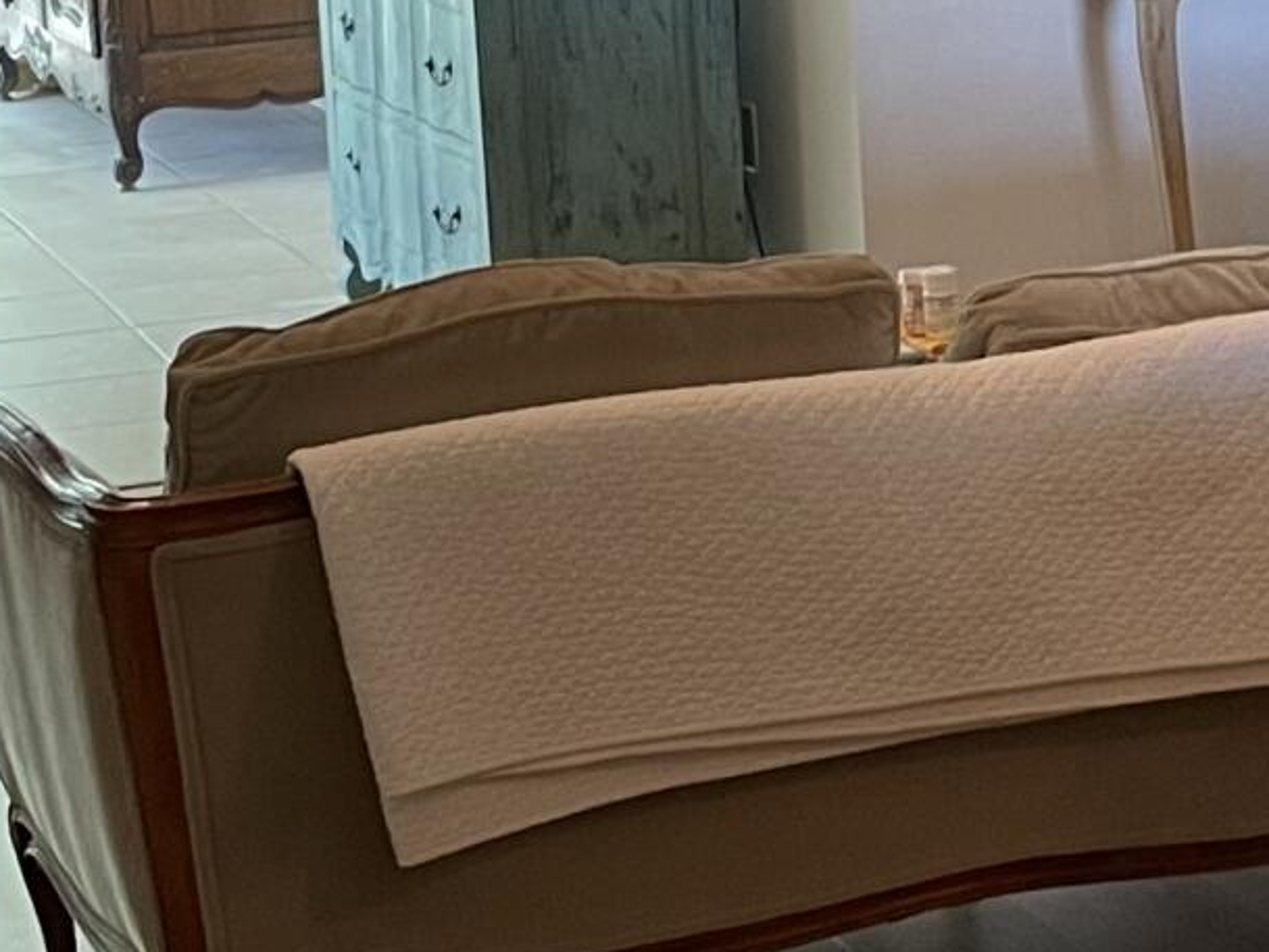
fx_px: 4693
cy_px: 37
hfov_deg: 14.9
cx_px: 1500
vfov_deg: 11.5
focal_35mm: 128
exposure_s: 1/60
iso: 160
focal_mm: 4.2
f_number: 1.6
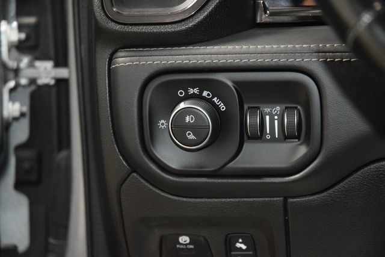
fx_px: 1123
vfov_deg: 13.0
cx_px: 192
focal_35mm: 105
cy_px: 128
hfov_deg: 19.5
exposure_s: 1/25
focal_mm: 70
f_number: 4.5
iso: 2200
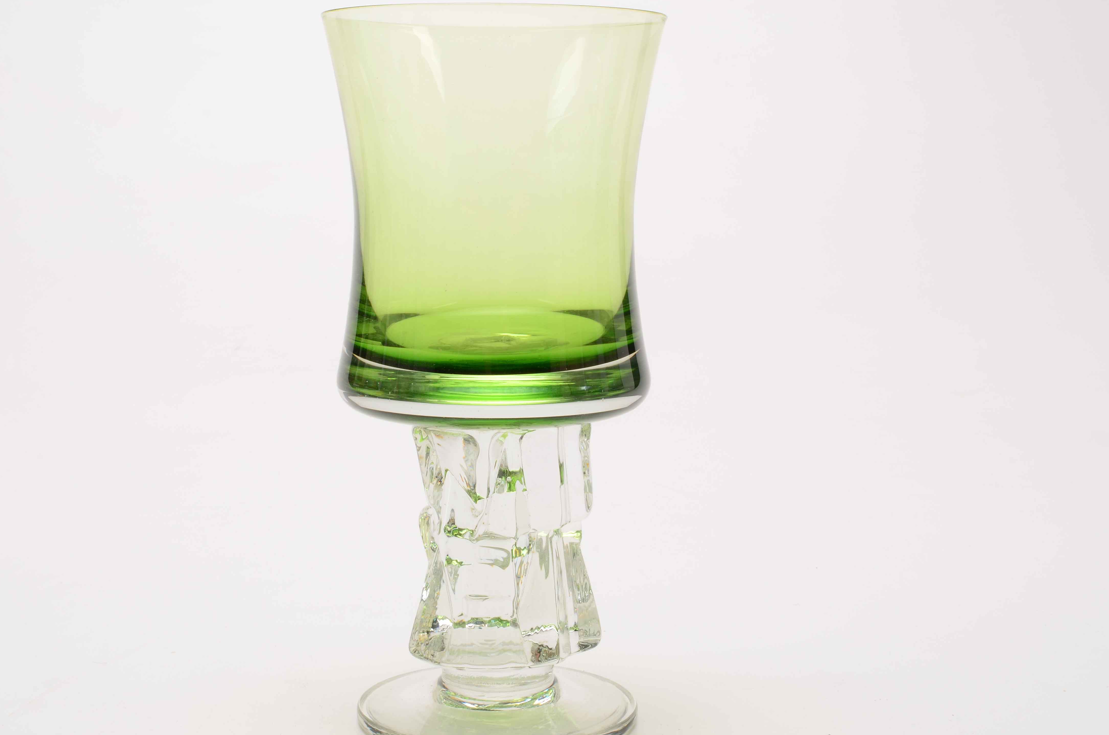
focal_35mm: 60
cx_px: 507
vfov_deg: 22.7
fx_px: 1831
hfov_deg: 33.7
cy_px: 390
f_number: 25
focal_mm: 35
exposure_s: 1/160
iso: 100
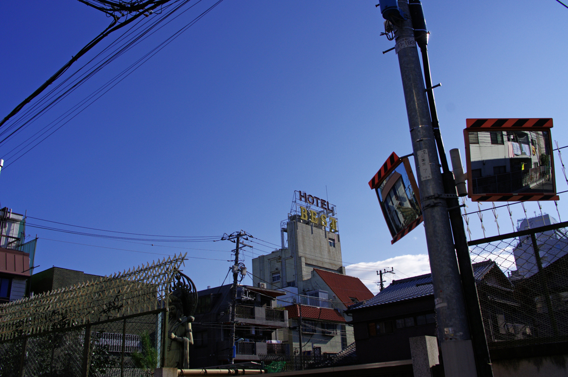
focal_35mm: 31
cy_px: 188
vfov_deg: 42.2
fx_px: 488
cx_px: 284
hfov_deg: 60.3
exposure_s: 1/3200
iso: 200
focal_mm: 21
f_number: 5.6
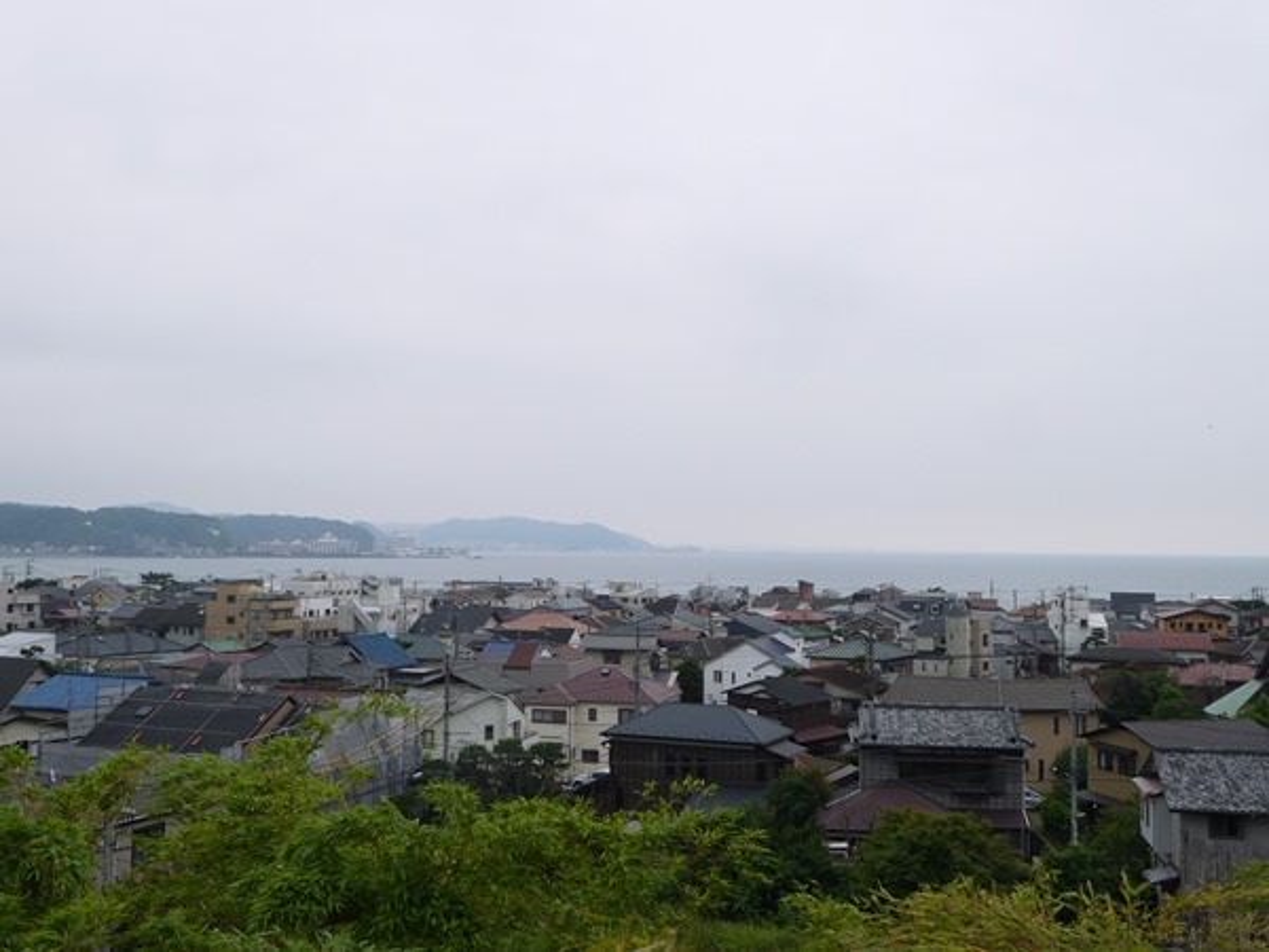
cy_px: 476
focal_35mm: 38
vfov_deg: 37.7
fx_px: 1393
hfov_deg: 49.0
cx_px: 634
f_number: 6.3
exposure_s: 1/250
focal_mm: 19
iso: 160
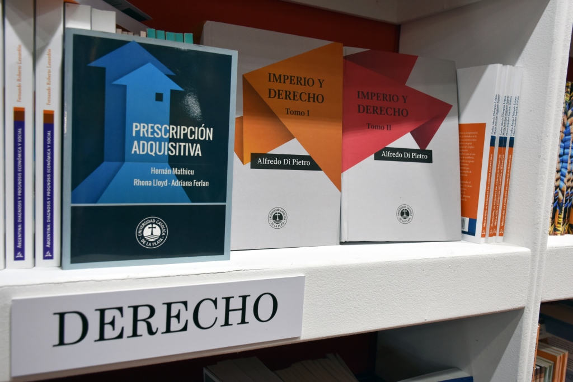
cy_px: 191
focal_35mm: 33
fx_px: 525
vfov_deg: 40.0
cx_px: 286
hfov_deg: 57.2
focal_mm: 22
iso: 800
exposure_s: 1/100
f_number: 5
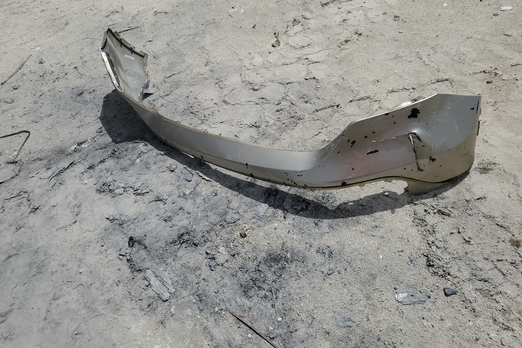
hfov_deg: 65.5
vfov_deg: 46.3
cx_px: 259
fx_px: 406
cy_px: 149
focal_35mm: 28
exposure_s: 1/10000
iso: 50
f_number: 1.5
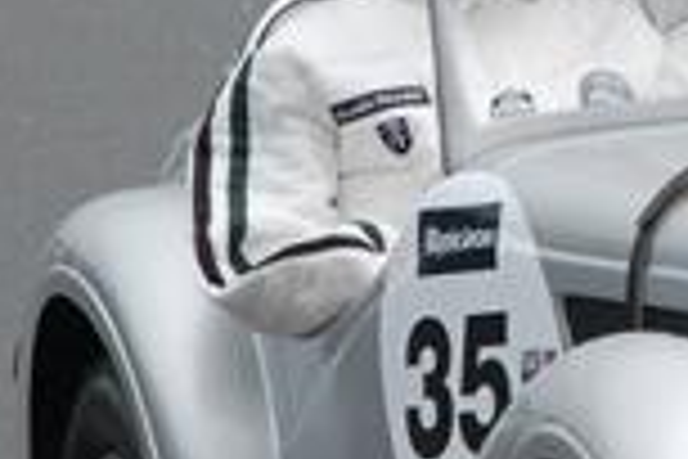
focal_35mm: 741
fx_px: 14167
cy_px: 45
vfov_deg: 1.9
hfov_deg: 2.8
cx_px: 807
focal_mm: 105
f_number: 6.3
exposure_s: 1/640
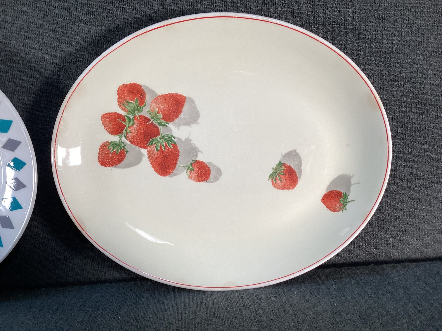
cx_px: 221
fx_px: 396
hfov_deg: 58.3
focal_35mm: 31
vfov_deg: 45.4
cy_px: 166
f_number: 2.4
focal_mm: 3.3
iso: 80
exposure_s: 1/120
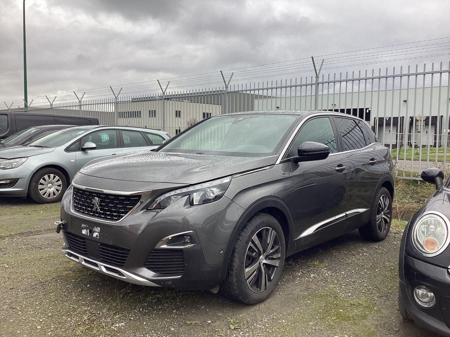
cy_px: 168
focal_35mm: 31
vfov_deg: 45.4
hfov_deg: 58.4
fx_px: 403
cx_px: 225
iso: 40
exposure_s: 1/120
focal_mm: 3.3
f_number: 2.4
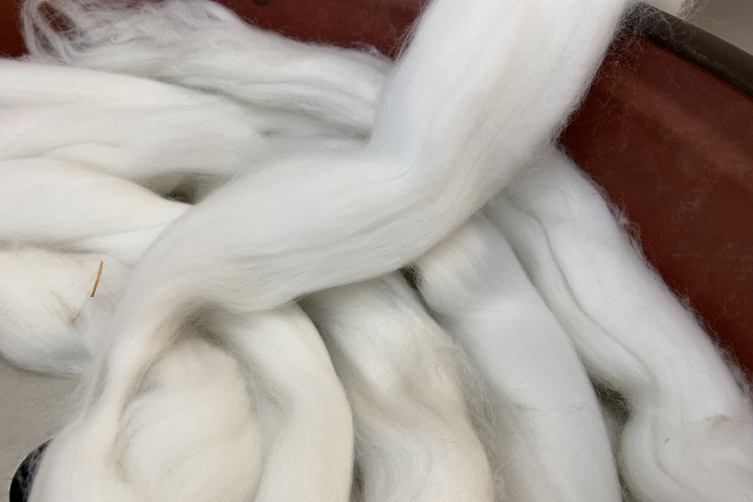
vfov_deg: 46.4
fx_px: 586
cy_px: 239
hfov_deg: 65.5
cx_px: 376
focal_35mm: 28
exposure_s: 1/100
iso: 80
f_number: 1.8
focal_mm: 4.25
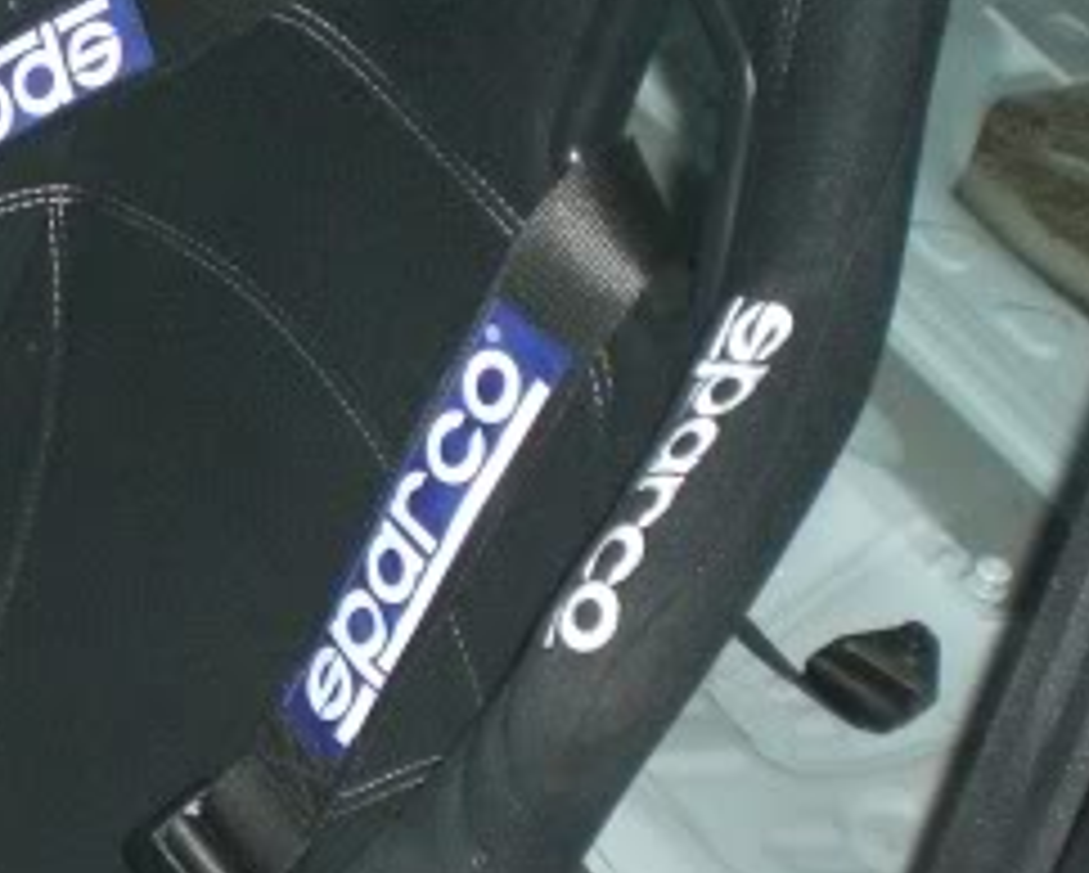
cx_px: -104
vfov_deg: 15.7
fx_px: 3161
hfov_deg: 18.8
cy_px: 468
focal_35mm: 98
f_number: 3.1
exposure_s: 1/60
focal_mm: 6.3
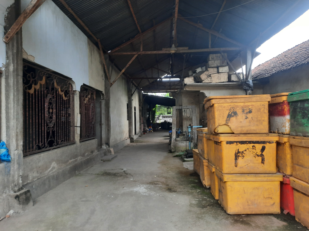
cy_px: 116
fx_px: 223
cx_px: 154
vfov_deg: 54.9
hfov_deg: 69.4
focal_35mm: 25
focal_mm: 4.6
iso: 160
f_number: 2
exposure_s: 1/50
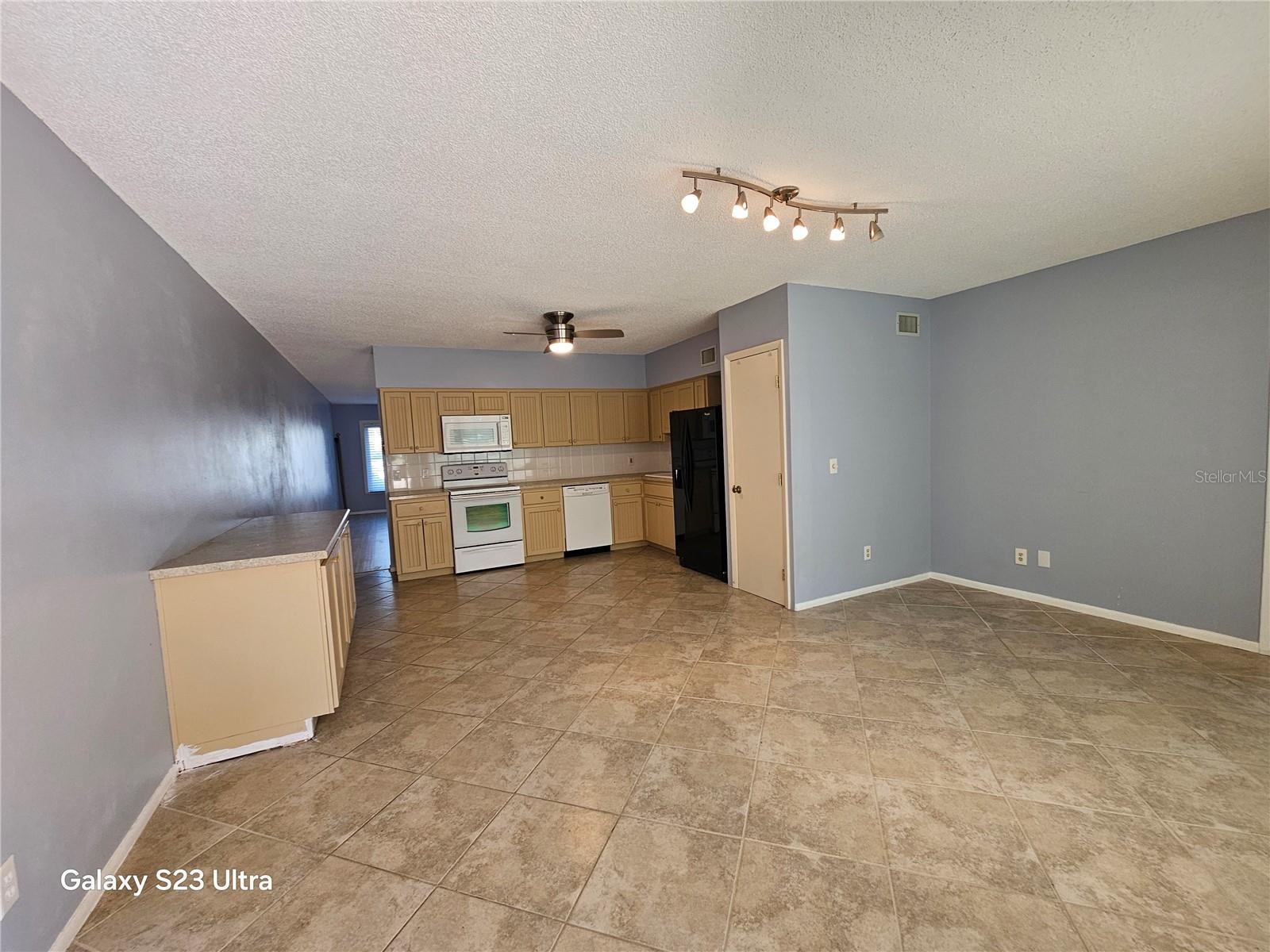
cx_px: 635
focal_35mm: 13
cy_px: 476
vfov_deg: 89.9
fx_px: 477
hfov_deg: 106.2
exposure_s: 1/60
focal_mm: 2.2
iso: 80
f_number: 2.2
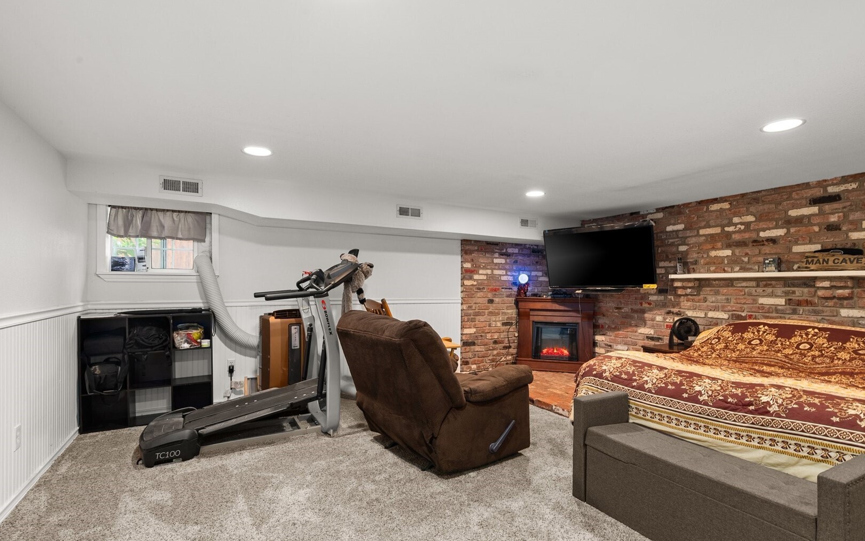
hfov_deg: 94.3
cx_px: 443
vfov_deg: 67.9
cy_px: 294
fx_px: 401
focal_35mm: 17
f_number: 8
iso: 500
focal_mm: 16
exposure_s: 2
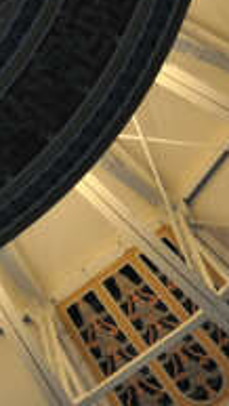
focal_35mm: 312
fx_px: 3358
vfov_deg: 6.9
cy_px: -79
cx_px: -305
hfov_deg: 3.8
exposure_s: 1/30
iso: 1000
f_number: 4.5
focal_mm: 48
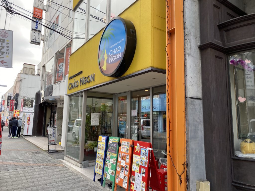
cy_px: 96
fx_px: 192
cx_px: 128
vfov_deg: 53.1
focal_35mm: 26
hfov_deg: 67.3
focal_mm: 4.25
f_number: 1.8
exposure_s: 1/307
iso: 32
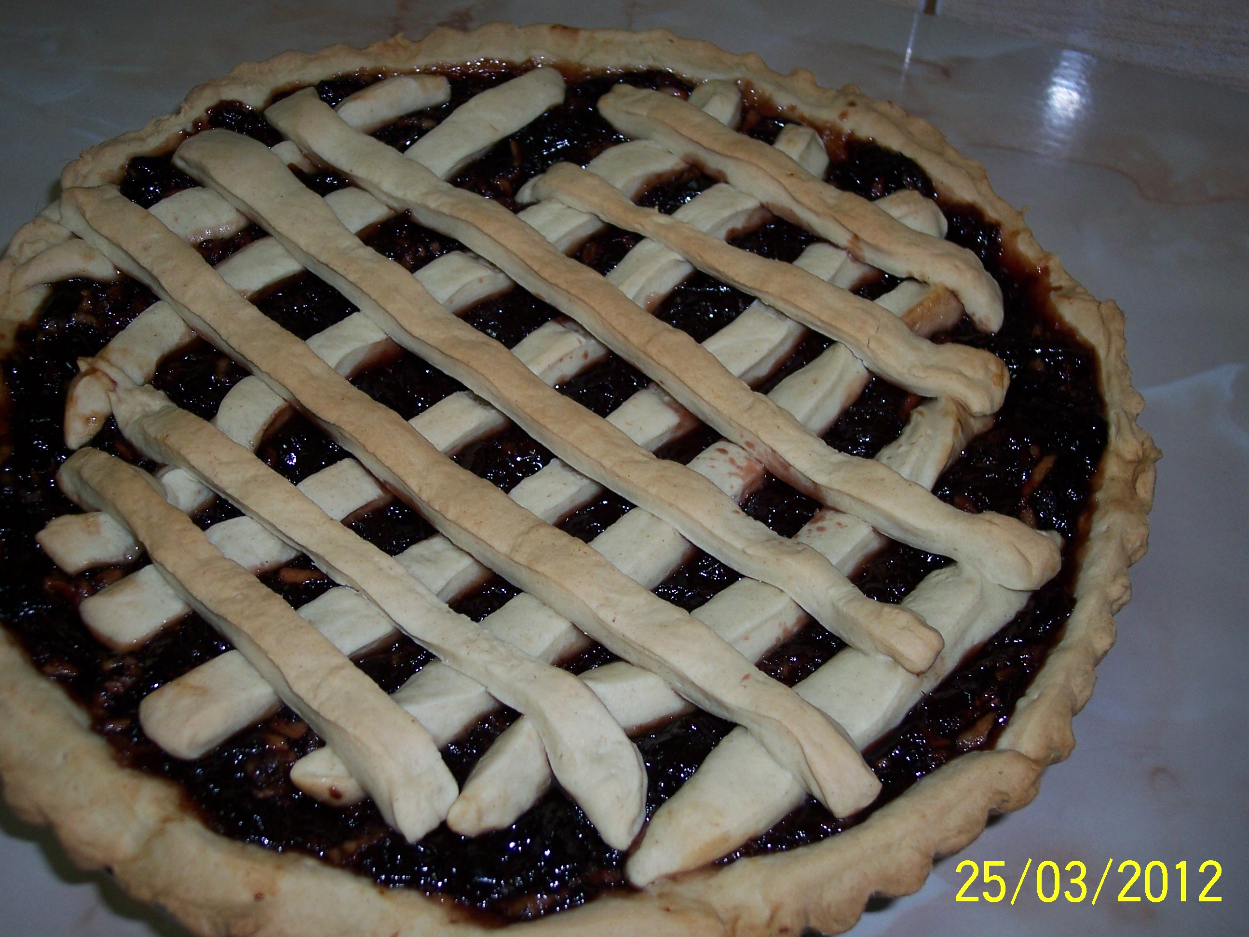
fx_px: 1552
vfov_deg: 33.6
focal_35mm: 43
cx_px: 609
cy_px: 495
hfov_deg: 43.8
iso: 100
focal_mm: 8
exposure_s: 1/60
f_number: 2.8
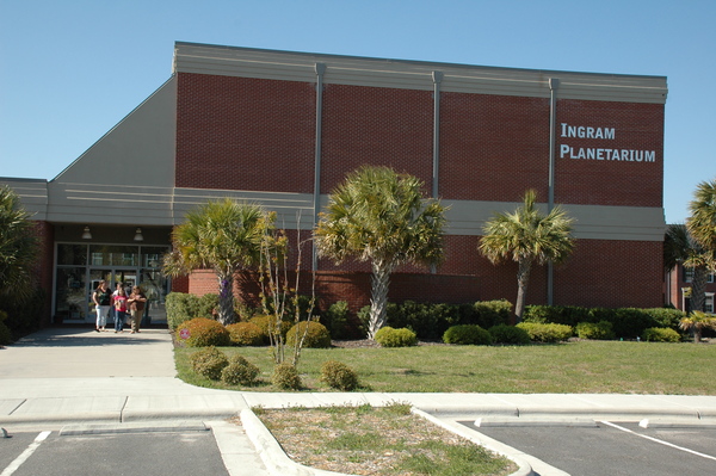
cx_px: 358
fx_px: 924
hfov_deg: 42.4
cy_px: 238
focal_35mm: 46
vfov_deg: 28.9
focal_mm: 31
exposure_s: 1/250
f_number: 8
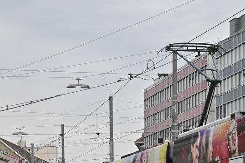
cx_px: 216
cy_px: 168
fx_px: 836
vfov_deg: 11.0
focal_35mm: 123
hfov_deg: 16.5
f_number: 4.5
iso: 200
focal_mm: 36
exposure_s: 1/800
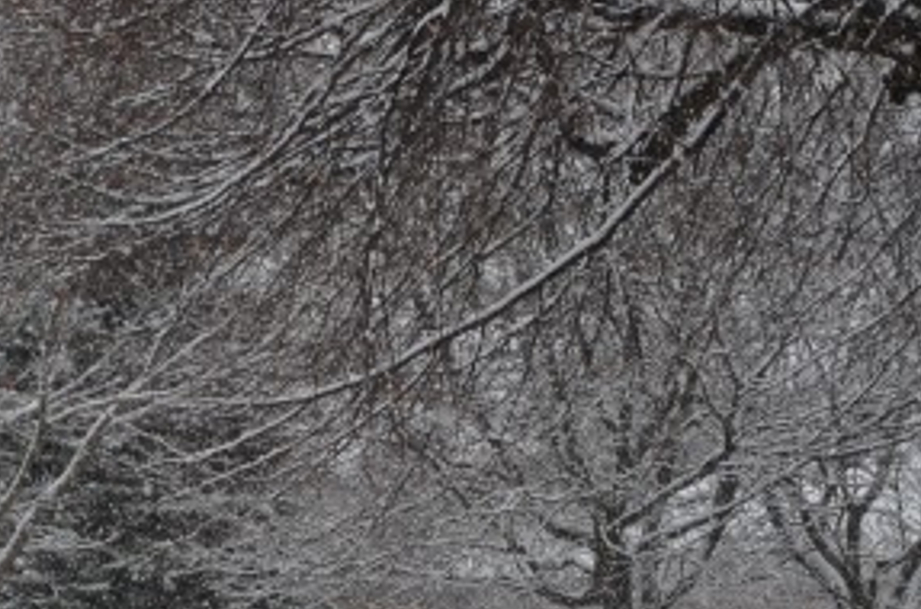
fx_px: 5029
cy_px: 340
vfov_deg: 6.9
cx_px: -104
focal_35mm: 197
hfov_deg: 10.3
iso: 500
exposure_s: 1/400
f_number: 7.1
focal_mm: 52
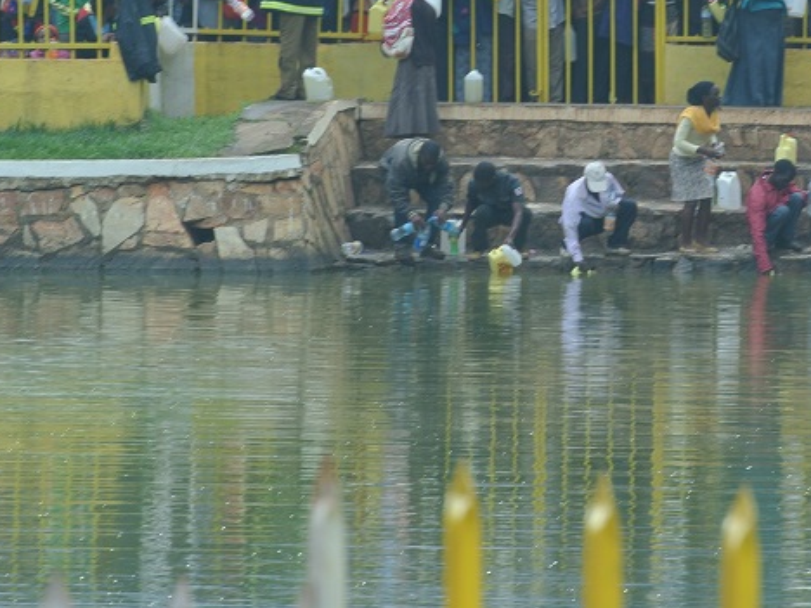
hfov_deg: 3.6
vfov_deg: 2.7
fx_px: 12886
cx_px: 756
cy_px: 173
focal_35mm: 550
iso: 100
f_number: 6.3
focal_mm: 110
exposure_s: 1/60
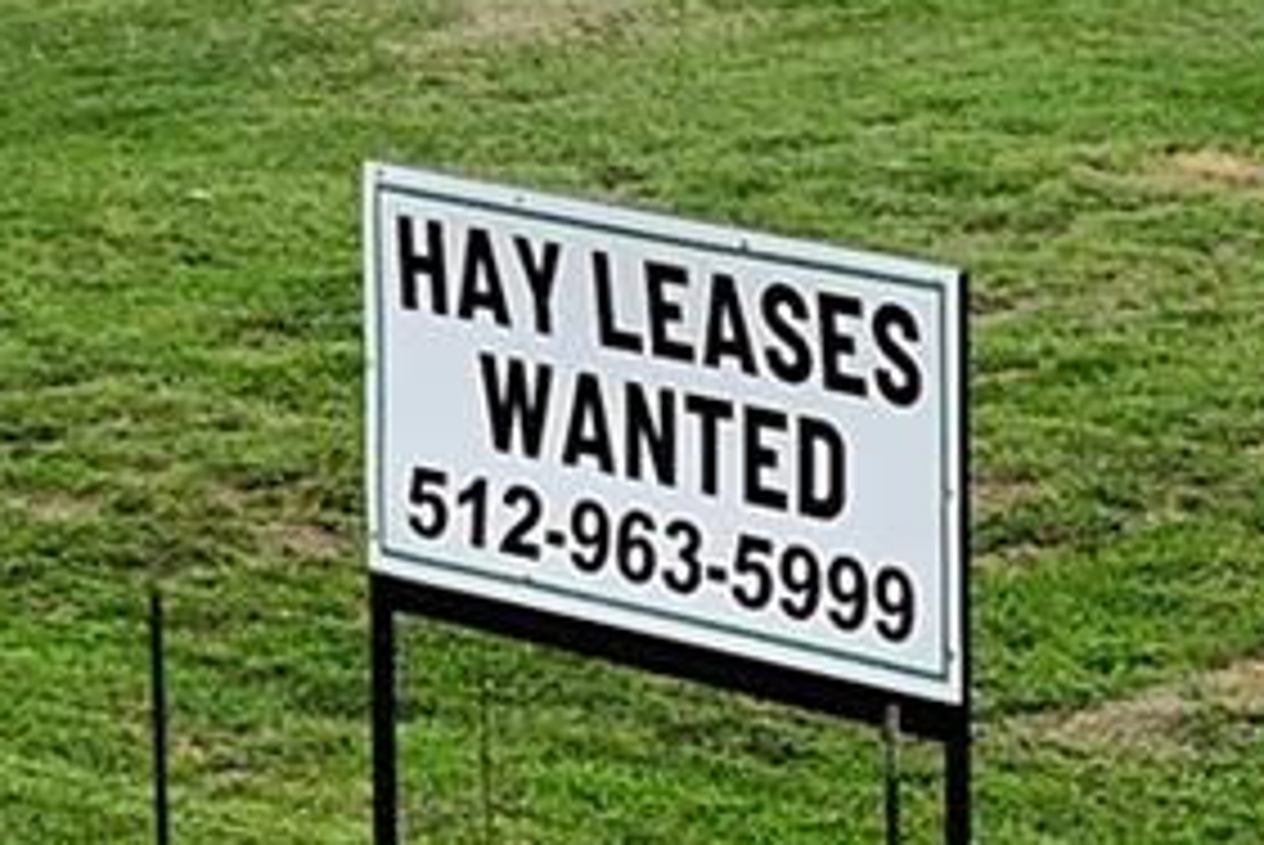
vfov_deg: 10.3
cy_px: -213
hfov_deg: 15.4
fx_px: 4604
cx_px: 1183
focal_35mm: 131
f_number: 7.1
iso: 160
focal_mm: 18
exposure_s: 3.2
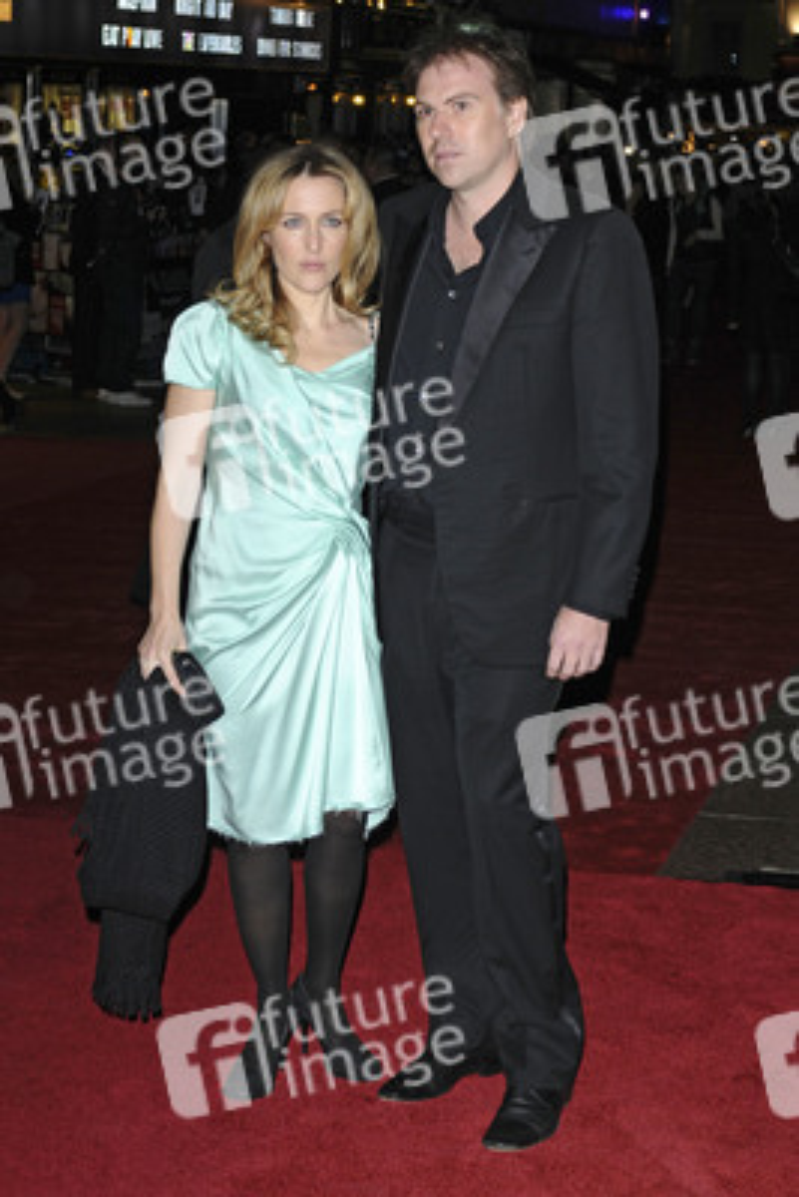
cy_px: 598
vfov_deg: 29.9
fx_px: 2245
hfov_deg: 20.2
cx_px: 400
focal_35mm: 68
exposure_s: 1/160
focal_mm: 45
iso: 640
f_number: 5.6
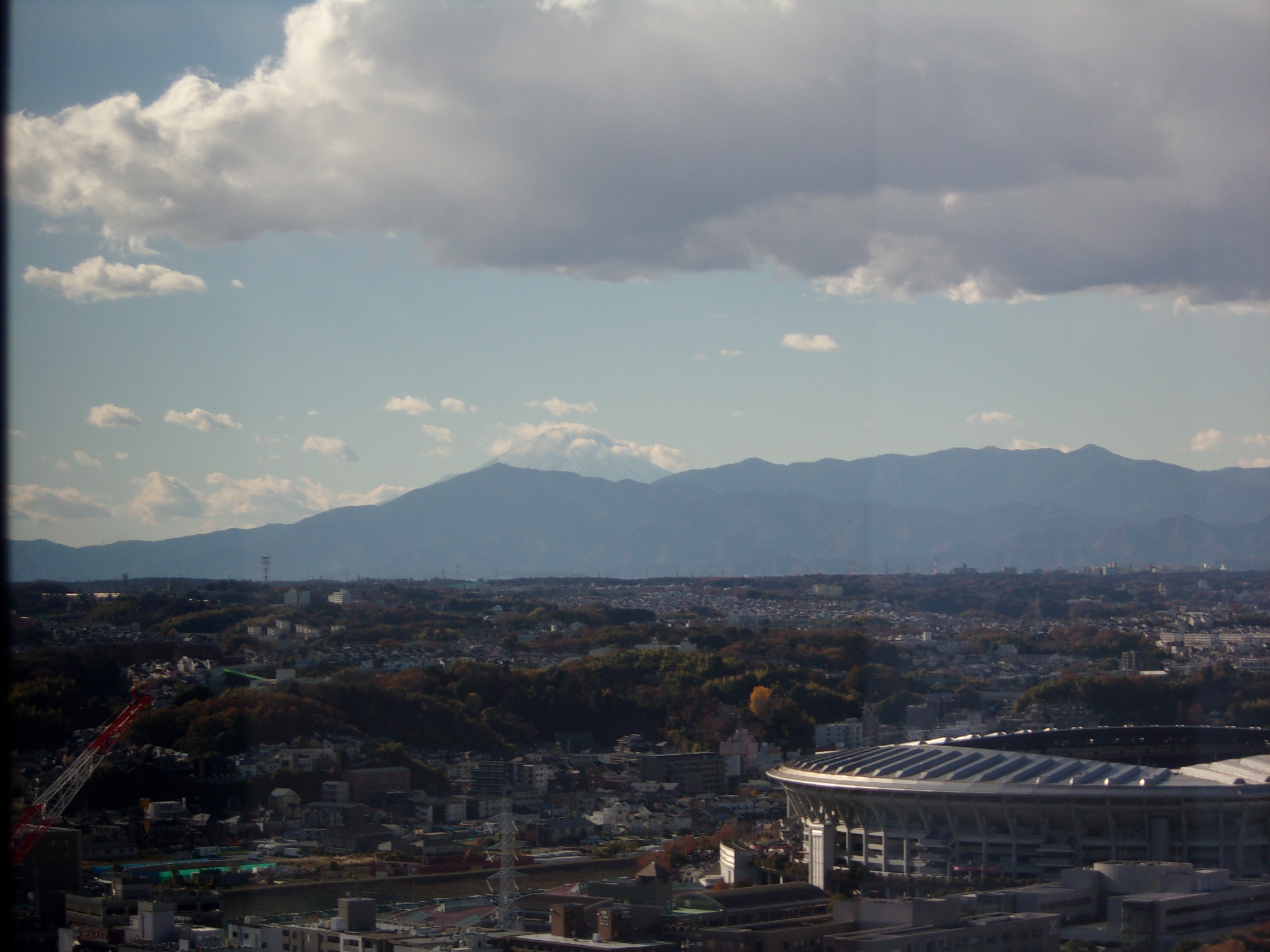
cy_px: 476
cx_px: 635
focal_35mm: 108
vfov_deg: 13.7
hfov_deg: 18.2
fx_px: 3962
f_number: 6.6
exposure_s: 1/160
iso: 80
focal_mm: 19.6
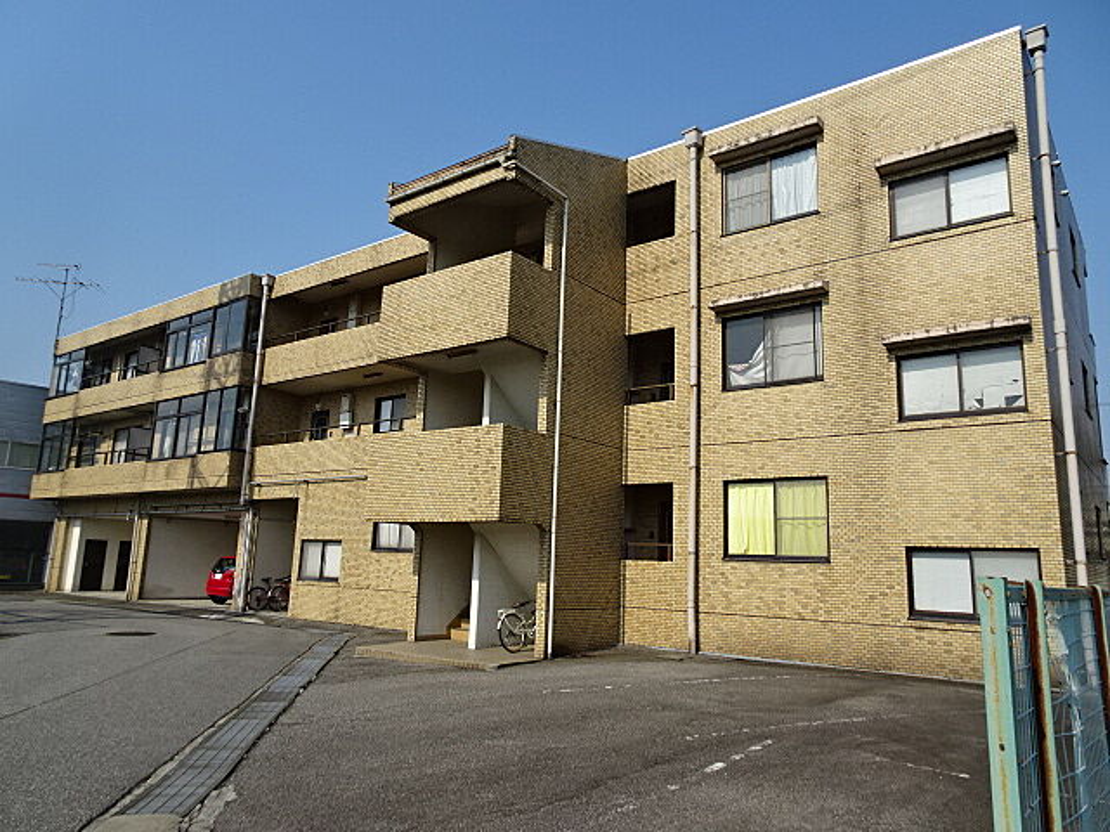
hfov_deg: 71.6
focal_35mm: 24
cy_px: 416
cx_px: 555
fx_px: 770
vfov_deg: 56.8
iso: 80
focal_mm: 4.1
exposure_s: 1/1250
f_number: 3.5
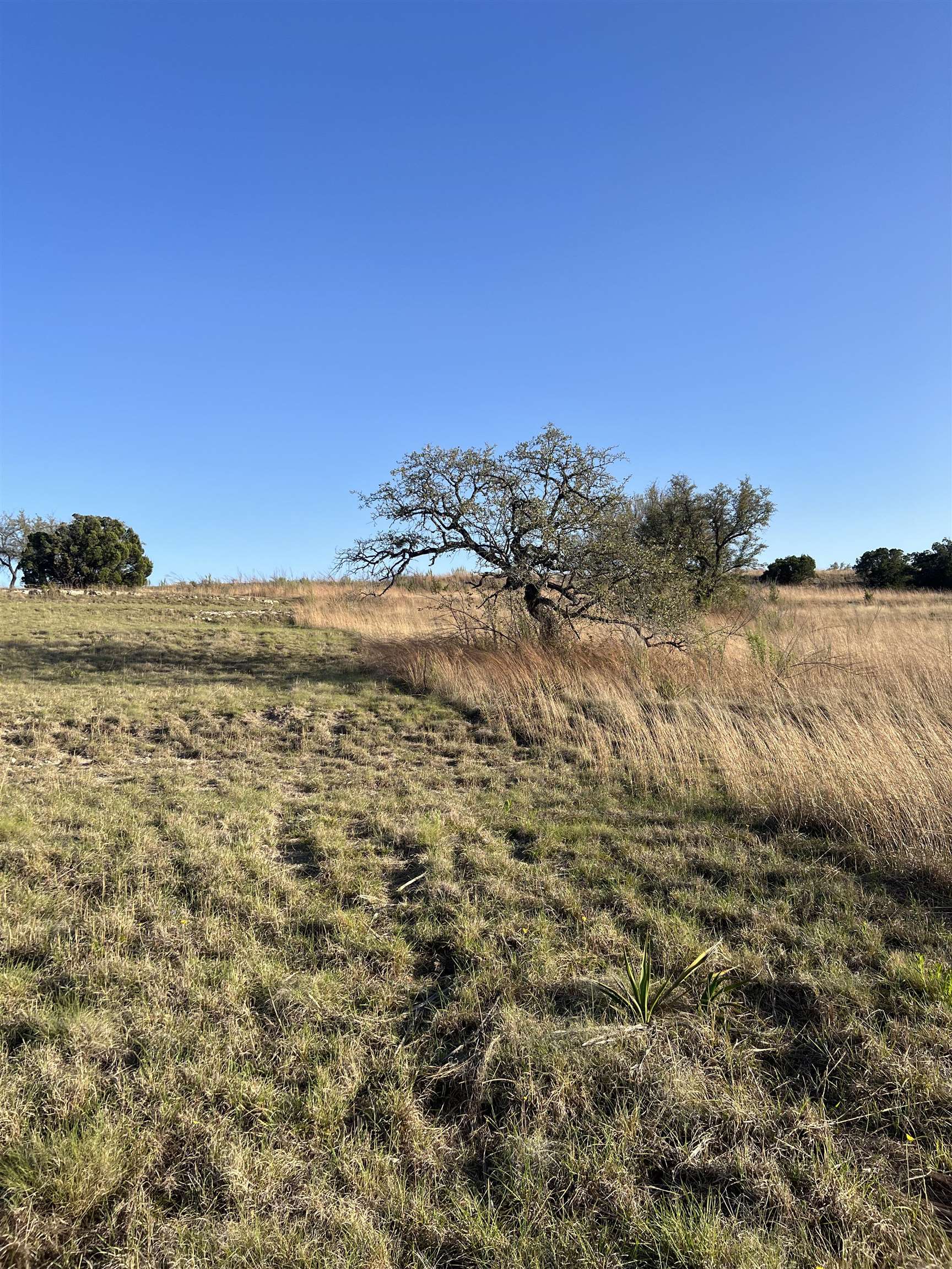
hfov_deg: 53.1
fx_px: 953
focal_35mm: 26
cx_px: 476
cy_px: 634
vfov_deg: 67.3
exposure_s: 1/2404
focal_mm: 5.7
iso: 50
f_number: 1.5
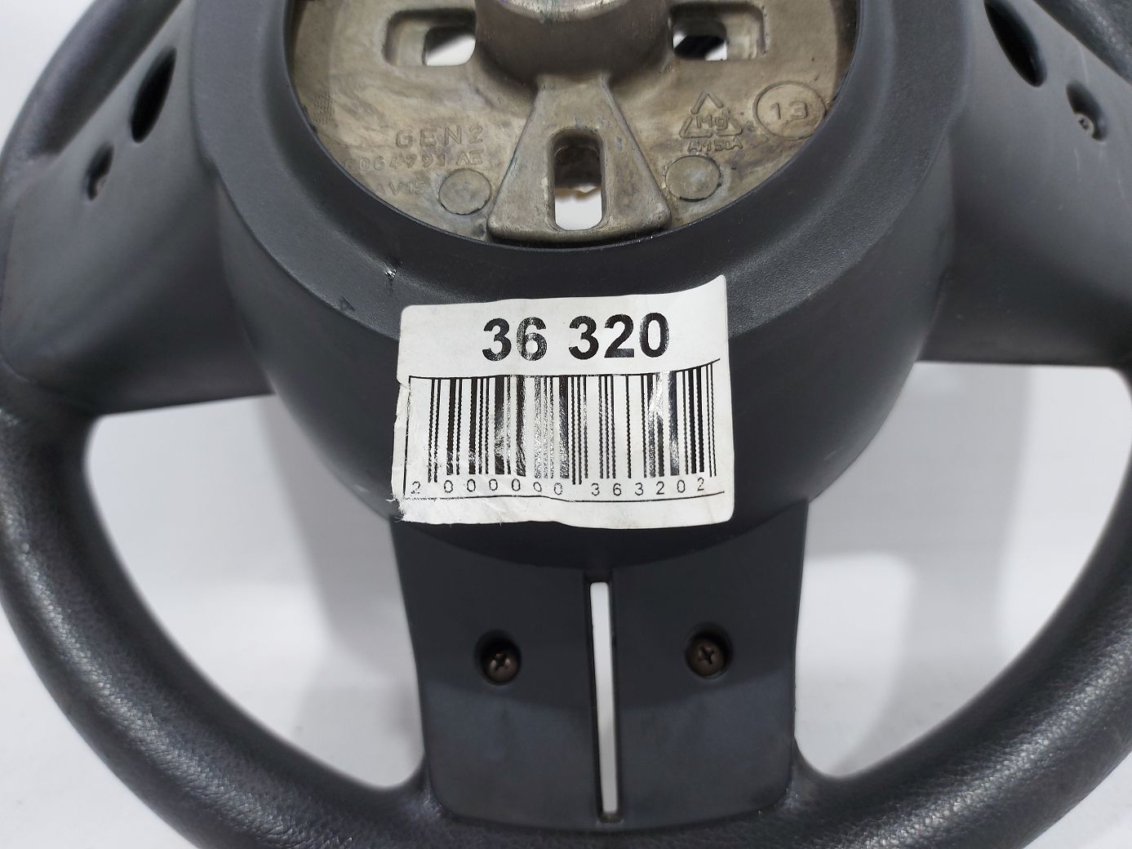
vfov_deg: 56.8
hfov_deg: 71.6
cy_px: 424
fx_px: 785
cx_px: 566
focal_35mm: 24
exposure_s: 1/50
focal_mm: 5.23
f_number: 1.8
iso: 64
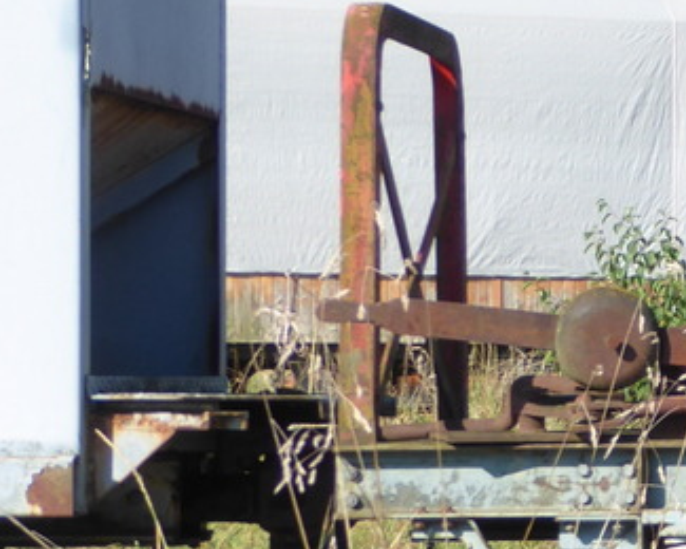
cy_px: 370
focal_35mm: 249
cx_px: 1114
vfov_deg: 6.2
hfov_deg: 7.6
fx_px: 5055
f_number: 4.4
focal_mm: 11.7
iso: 80
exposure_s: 1/250
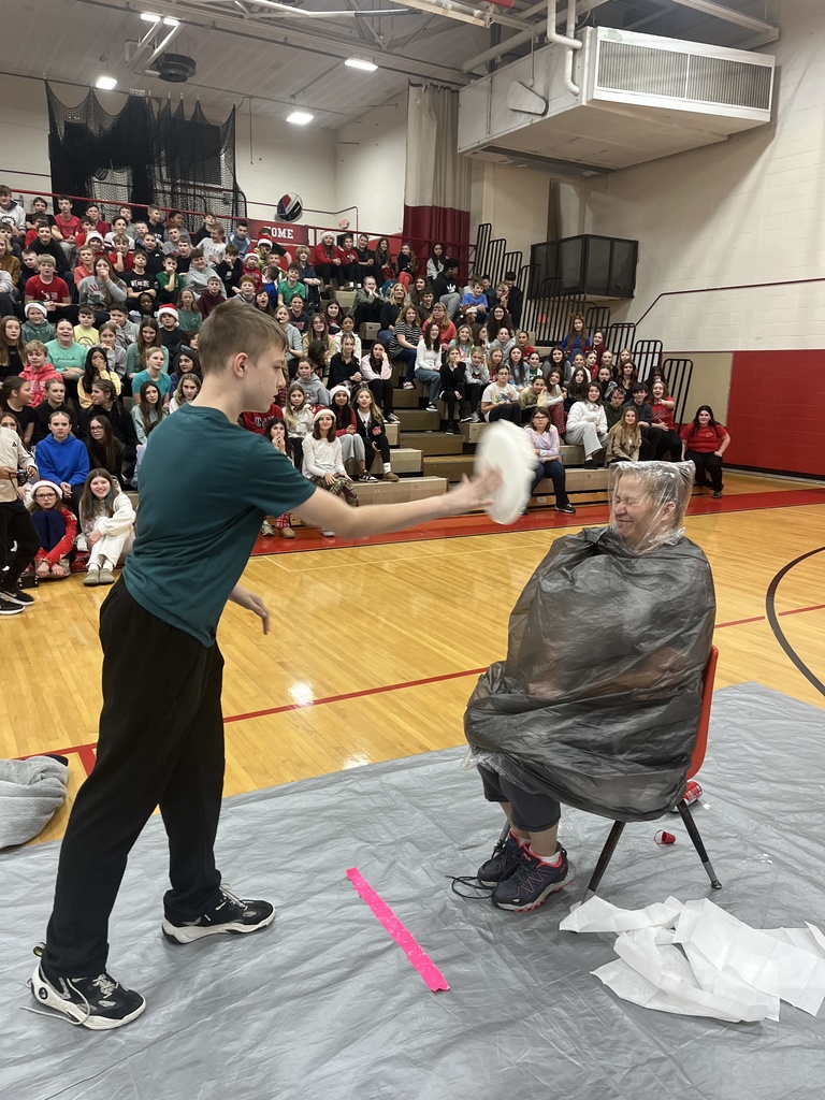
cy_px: 550
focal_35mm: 26
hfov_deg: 53.1
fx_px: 826
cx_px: 412
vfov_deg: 67.3
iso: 125
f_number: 1.6
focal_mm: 5.1
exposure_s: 1/120
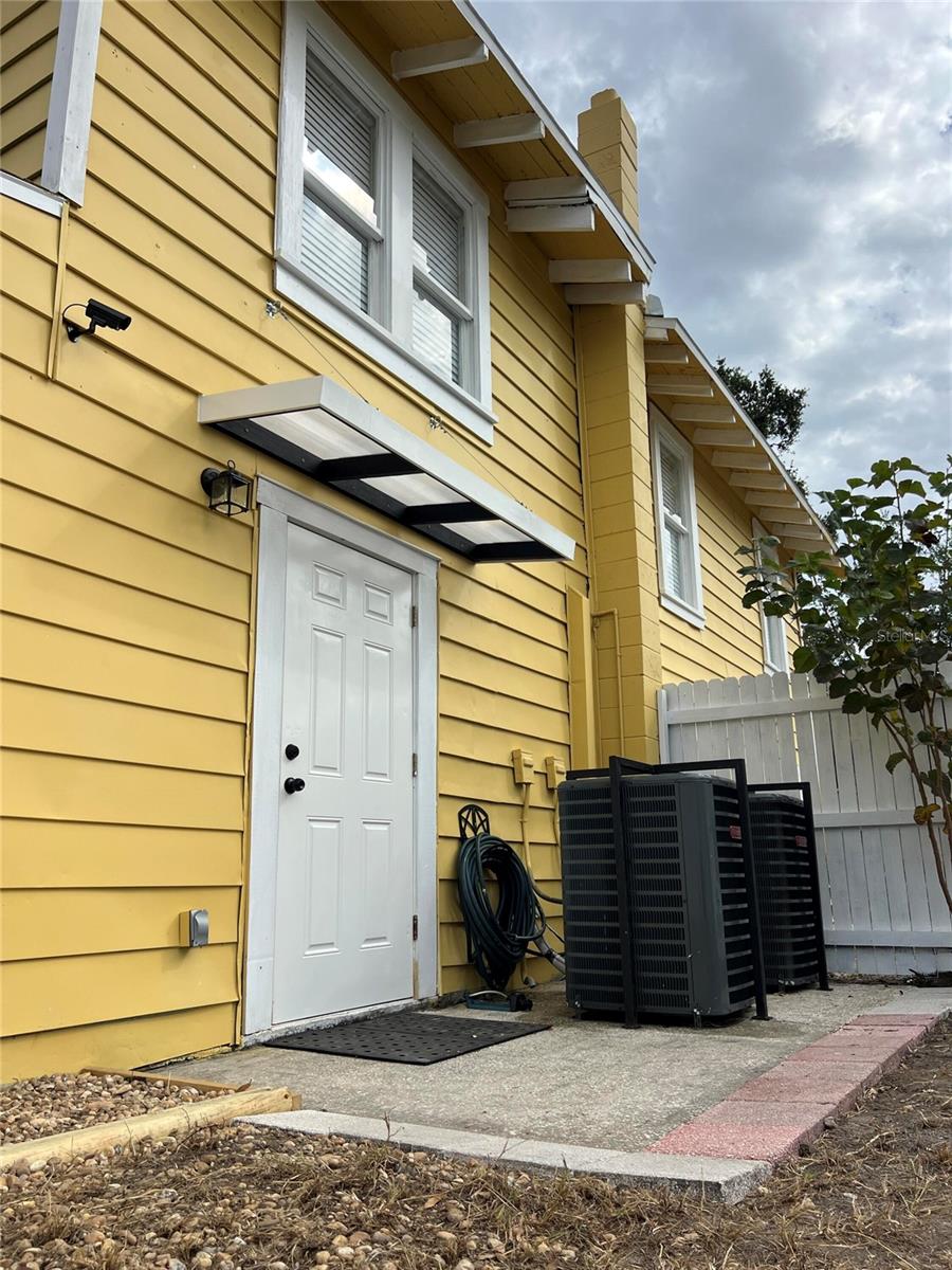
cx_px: 476
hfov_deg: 53.1
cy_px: 635
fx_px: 953
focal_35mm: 26
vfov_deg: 67.3
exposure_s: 1/3831
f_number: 1.5
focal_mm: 5.7
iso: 50
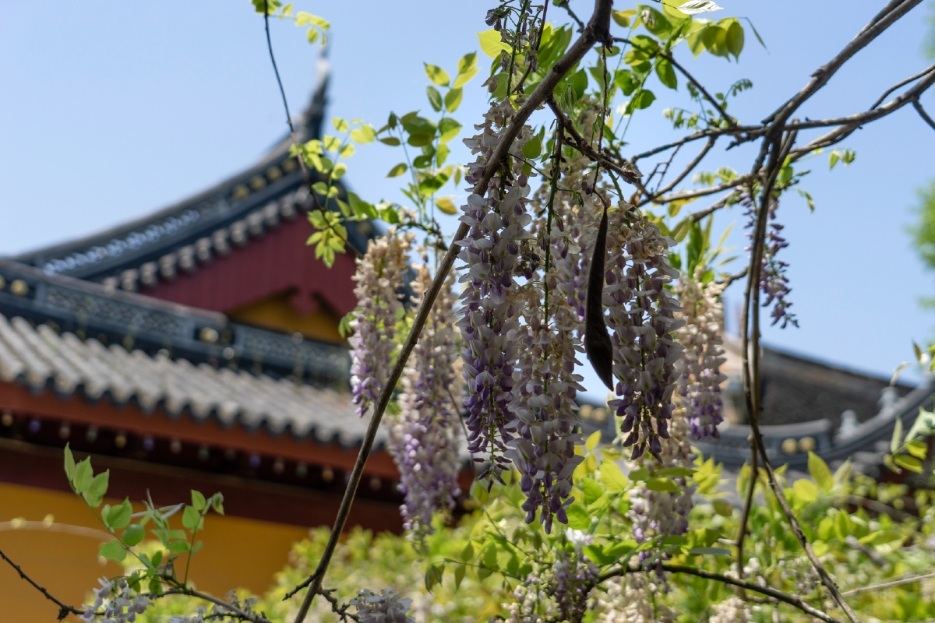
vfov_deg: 26.0
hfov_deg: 38.2
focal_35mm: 52
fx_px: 1350
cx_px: 468
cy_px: 312
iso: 100
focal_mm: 52
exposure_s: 1/640
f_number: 4.5
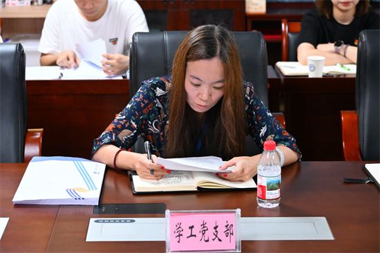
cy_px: 126
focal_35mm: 90
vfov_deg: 15.2
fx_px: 949
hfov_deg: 22.6
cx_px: 190
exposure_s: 1/125
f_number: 6.3
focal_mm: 90
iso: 6400
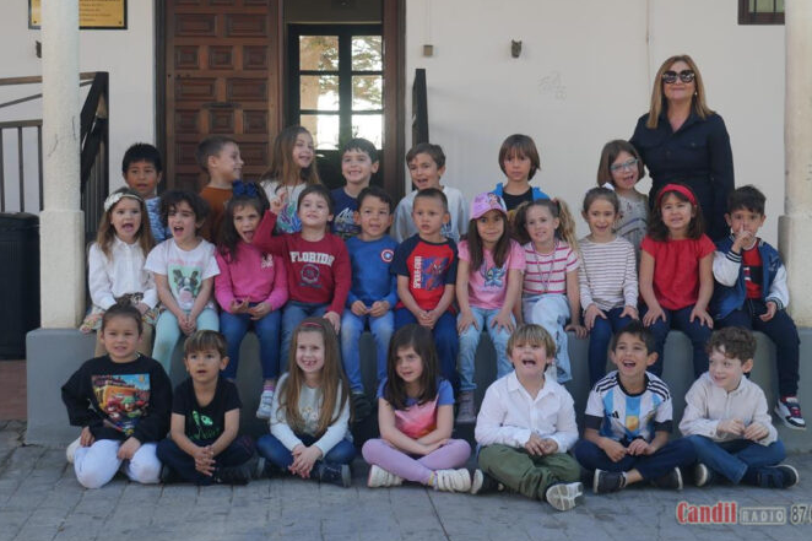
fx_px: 1240
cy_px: 240
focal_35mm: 55
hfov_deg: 36.3
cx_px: 417
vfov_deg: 24.6
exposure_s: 1/125
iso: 200
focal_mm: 25
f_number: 5.3
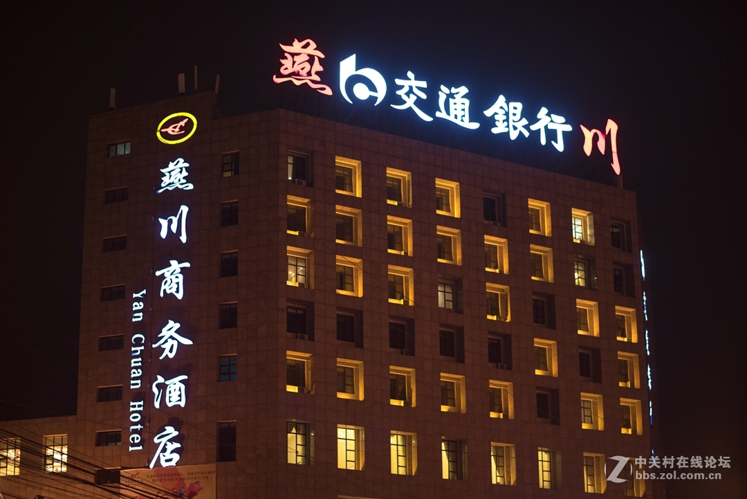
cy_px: 250
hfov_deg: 34.5
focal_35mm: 58
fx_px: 1204
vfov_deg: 23.4
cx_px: 374
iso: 800
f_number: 1.4
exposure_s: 1/60
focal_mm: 58
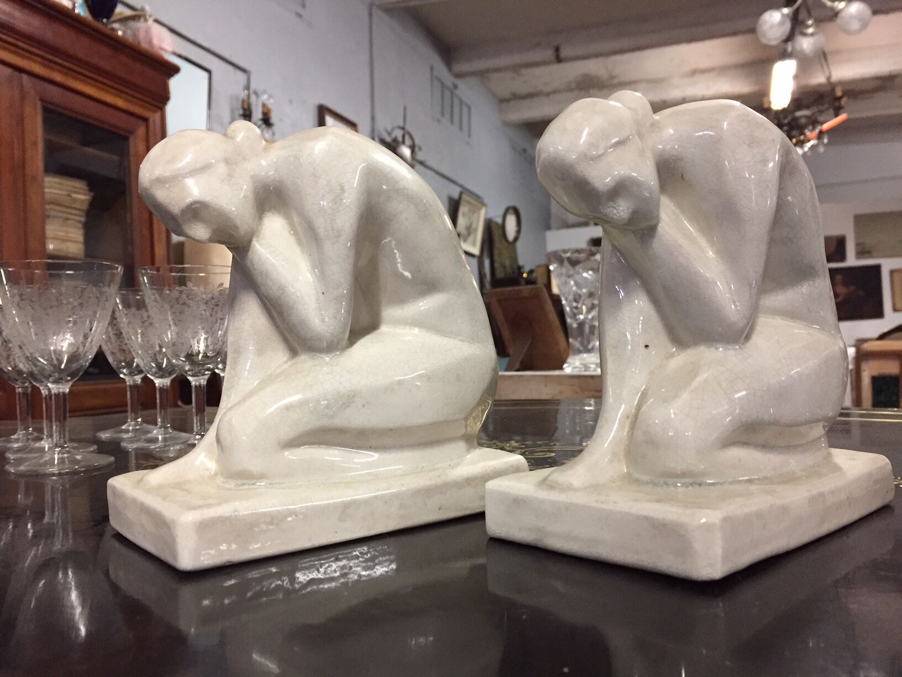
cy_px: 338
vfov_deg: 48.2
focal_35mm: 29
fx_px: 756
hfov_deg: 61.7
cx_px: 451
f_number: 2.2
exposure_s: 1/20
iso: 250
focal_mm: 4.15
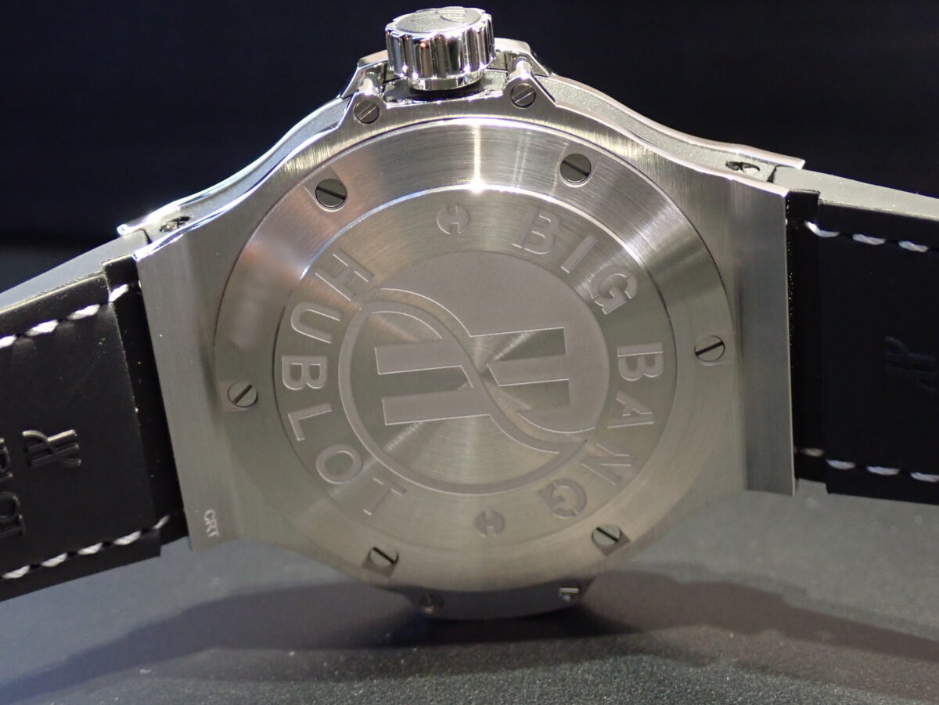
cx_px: 470
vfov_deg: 21.9
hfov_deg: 29.0
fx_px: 1817
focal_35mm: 67
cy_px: 352
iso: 800
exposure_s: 1/30
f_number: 3.8
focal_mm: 11.88
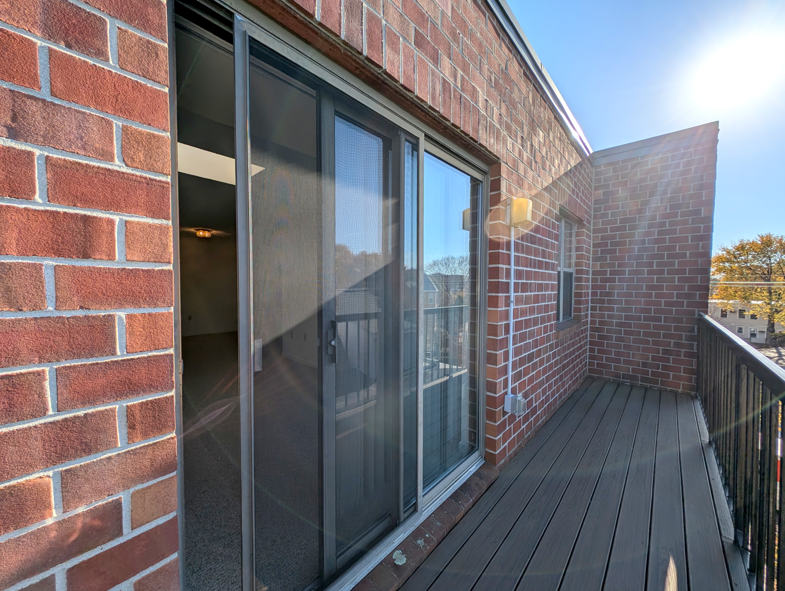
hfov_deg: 110.5
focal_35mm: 12
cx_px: 392
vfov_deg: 94.6
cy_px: 296
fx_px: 273
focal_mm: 2.23
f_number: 1.95
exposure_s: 1/2309
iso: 32
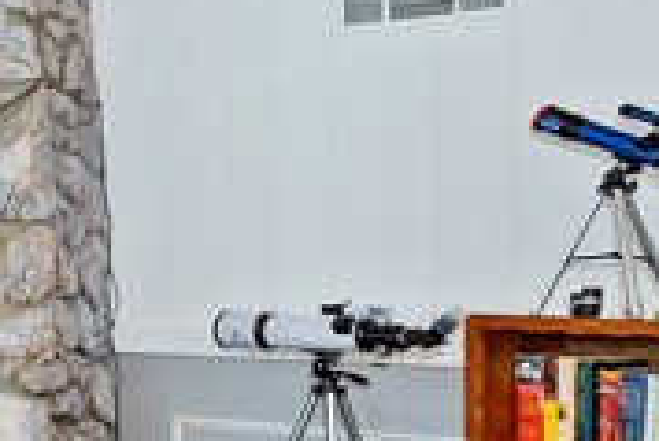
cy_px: 235
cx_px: -478
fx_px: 989
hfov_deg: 23.2
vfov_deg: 25.1
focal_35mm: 54
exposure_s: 1/30
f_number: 8
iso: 400
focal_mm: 10
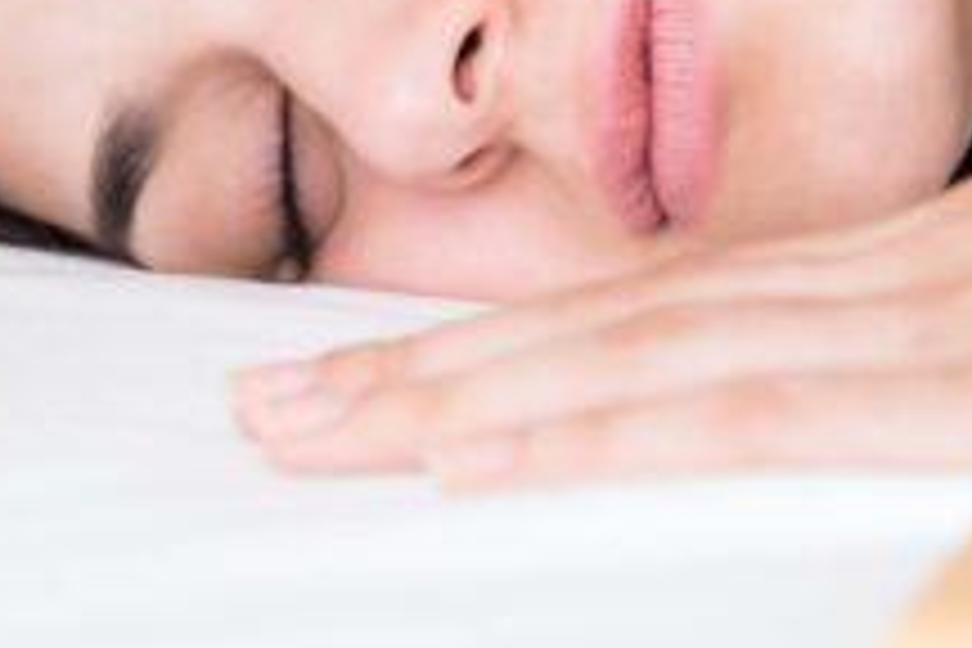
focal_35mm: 232
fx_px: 6264
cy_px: -547
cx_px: 801
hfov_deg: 8.9
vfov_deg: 5.8
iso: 200
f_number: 2.8
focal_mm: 49
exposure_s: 1/160
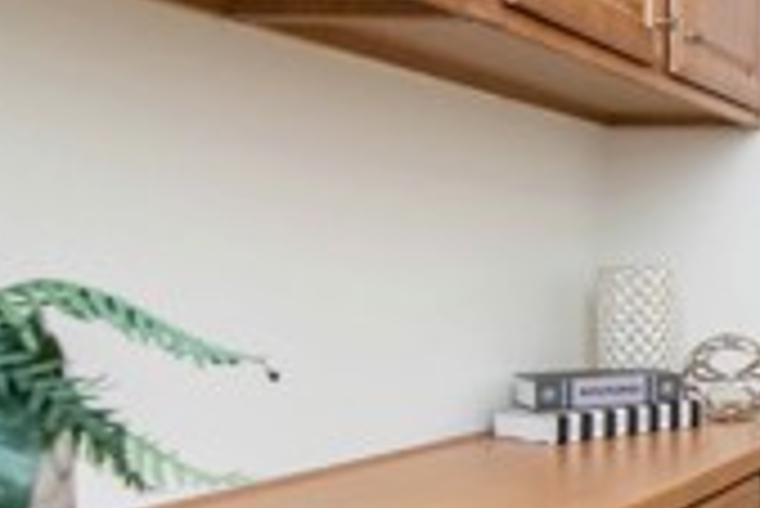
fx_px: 1120
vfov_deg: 25.6
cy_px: 274
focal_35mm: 53
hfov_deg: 27.2
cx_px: 1120
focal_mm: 14
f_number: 4
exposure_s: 1/60
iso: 200
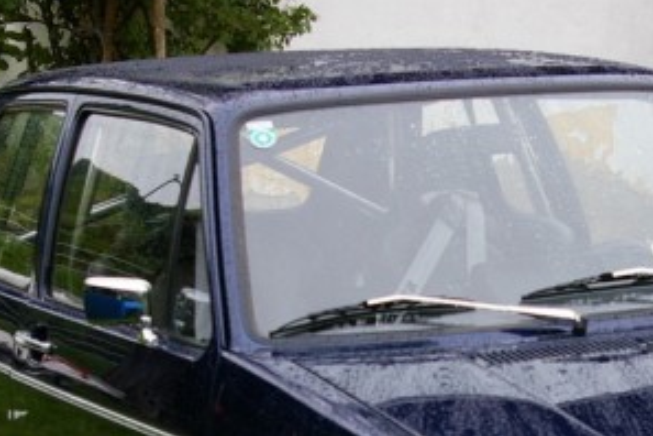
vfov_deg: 9.6
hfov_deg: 14.4
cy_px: 532
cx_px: 532
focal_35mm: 141
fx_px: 2564
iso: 200
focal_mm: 35
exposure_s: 1/90
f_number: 6.7
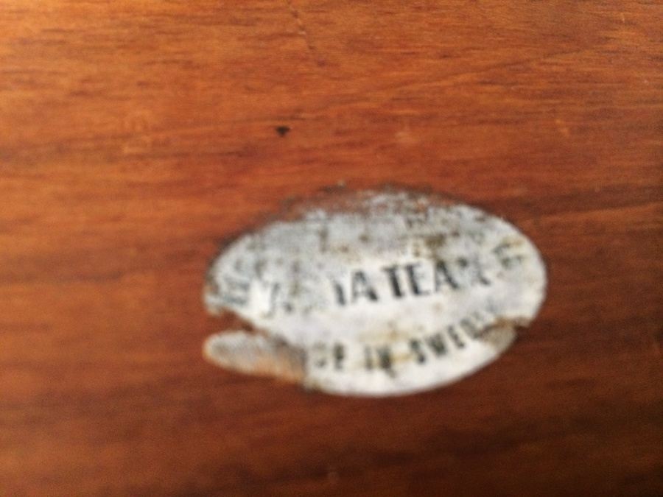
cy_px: 248
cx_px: 332
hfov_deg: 60.0
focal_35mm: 30
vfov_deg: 46.8
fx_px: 575
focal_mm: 4.12
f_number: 2.2
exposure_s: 1/30
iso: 250
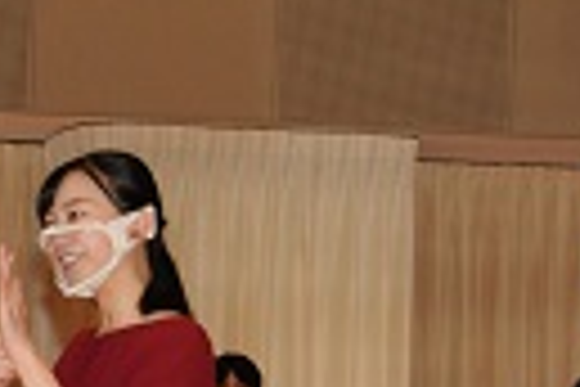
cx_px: -189
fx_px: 2690
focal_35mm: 167
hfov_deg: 11.9
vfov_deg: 8.2
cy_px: 317
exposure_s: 1/250
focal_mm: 36
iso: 1000
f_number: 4.5
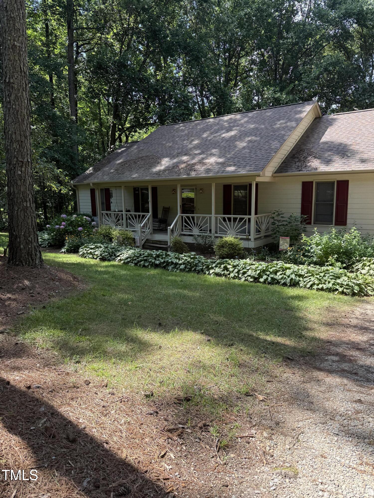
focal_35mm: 24
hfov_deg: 56.8
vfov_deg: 71.6
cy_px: 249
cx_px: 187
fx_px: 346
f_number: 1.78
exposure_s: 1/665
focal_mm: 6.76
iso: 80
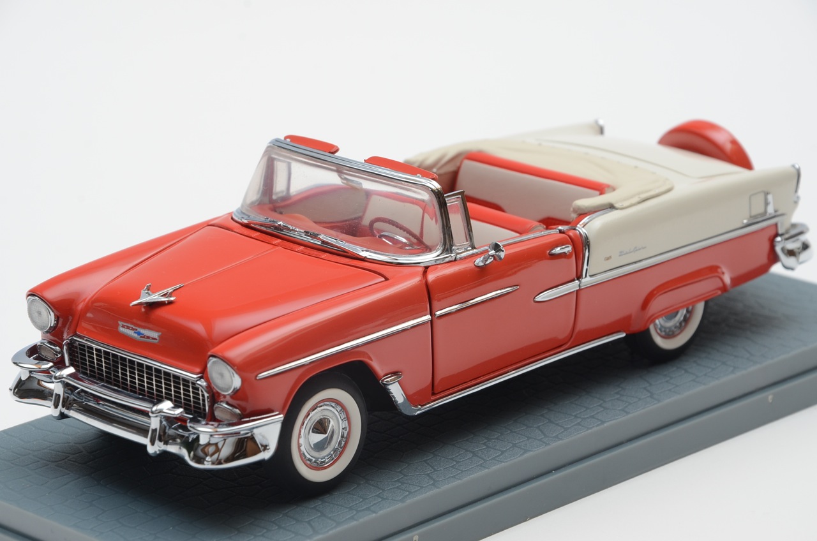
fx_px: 3567
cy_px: 270
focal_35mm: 158
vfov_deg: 8.7
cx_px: 408
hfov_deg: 13.1
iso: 320
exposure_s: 1/60
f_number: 10
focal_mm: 105
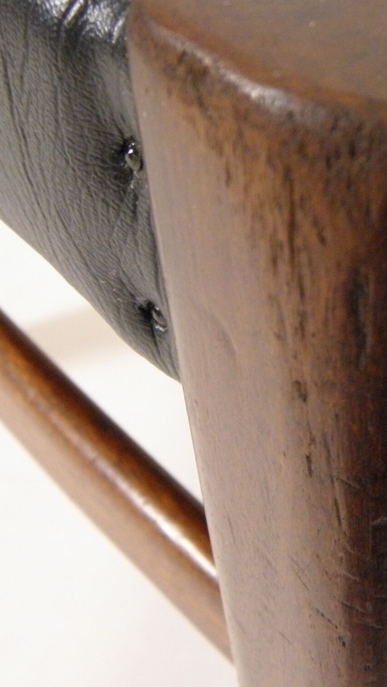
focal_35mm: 63
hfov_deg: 18.5
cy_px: 263
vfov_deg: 33.2
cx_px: 401
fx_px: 1149
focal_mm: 6.2
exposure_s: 1/8
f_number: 3.7
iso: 400
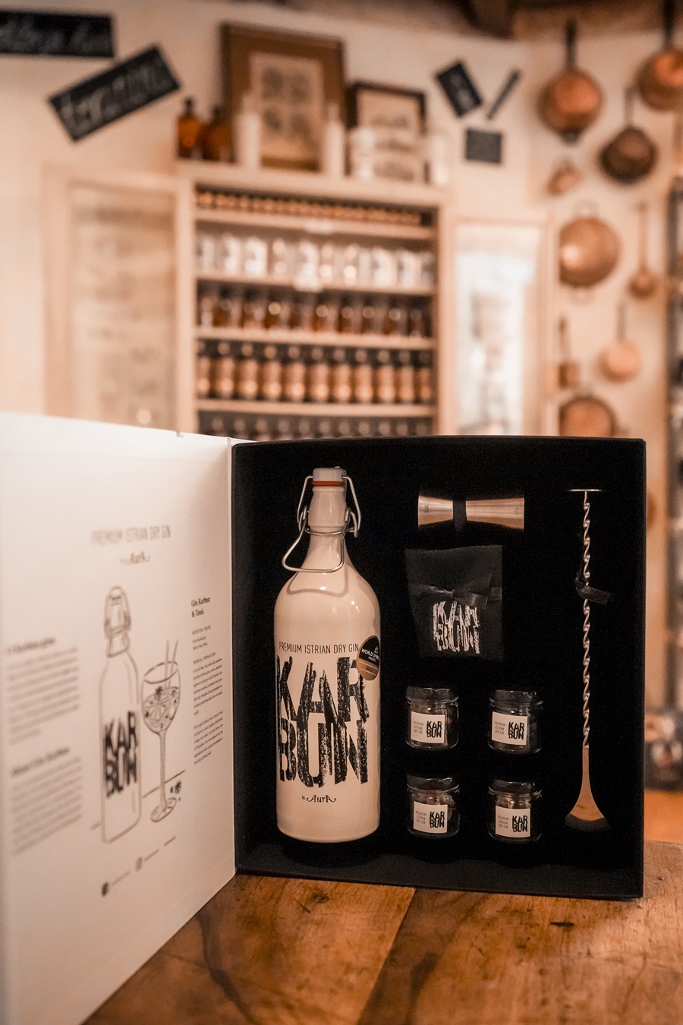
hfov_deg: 37.9
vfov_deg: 54.4
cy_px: 512
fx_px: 996
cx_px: 342
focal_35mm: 35
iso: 12800
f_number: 2.8
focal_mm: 35
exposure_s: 1/500
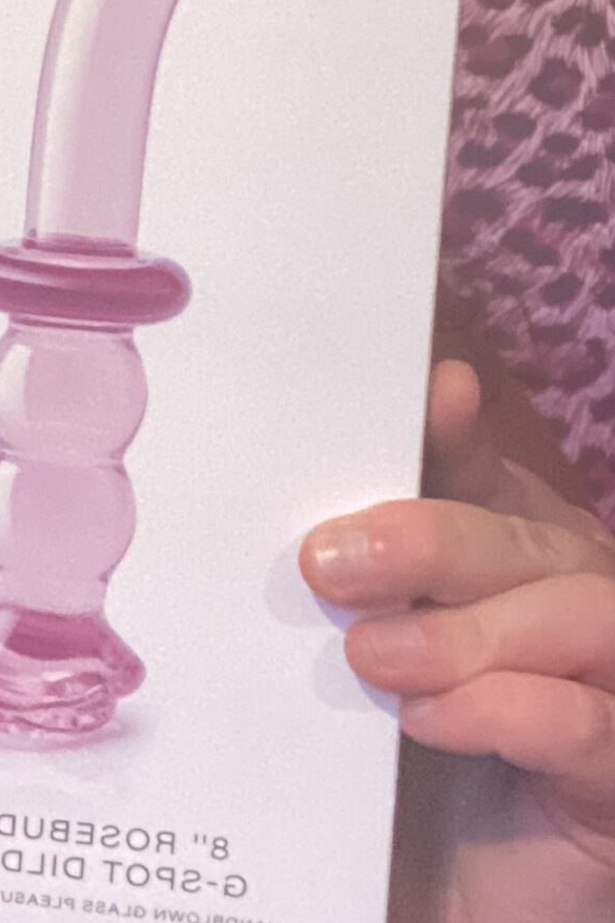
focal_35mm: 91
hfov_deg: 14.0
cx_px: -331
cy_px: 142
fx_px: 2333
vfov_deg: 22.0
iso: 640
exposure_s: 1/25
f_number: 2.2
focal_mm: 2.71
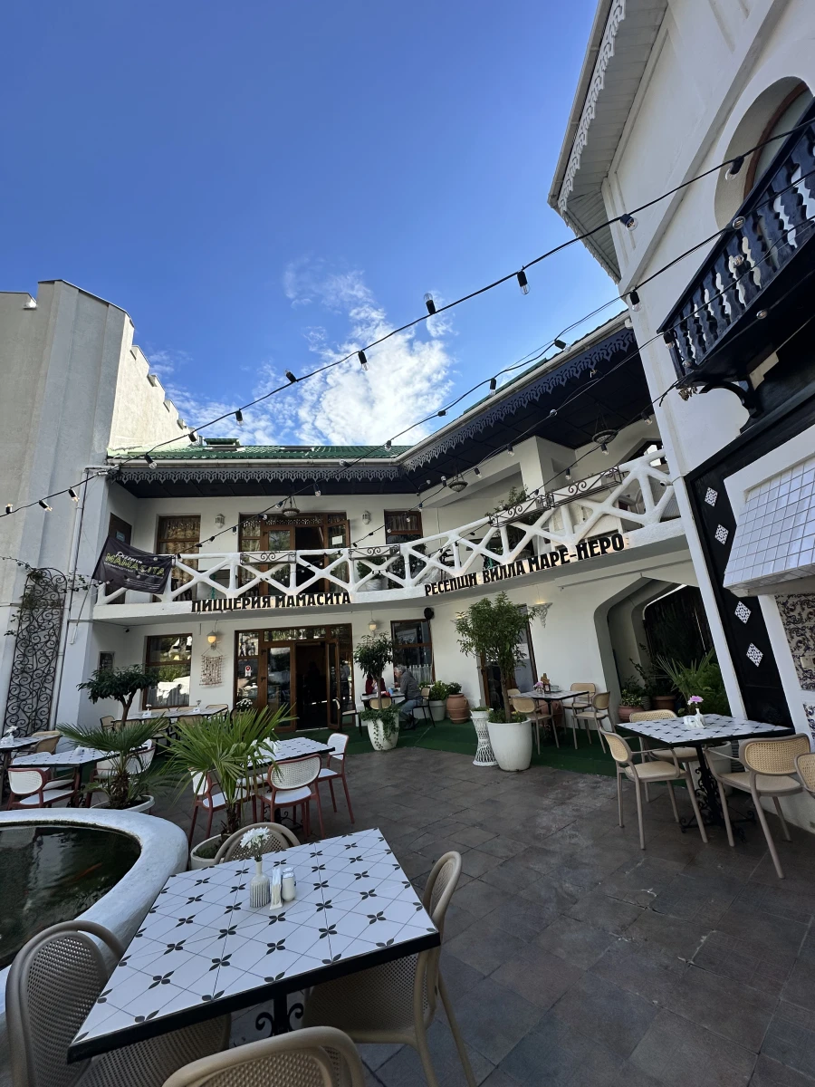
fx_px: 439
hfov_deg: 85.7
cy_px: 544
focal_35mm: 14
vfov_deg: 102.1
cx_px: 408
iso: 40
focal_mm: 2.22
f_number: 2.2
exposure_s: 1/1208
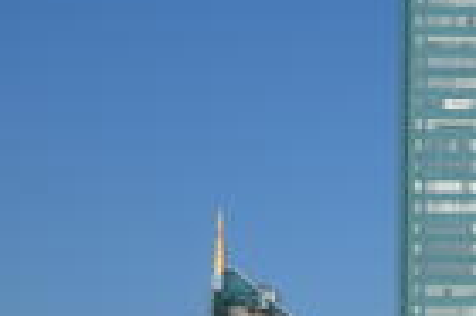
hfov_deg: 9.1
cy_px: 200
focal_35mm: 187
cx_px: 1363
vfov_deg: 7.3
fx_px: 2470
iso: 100
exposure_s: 1/200
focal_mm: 20
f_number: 11
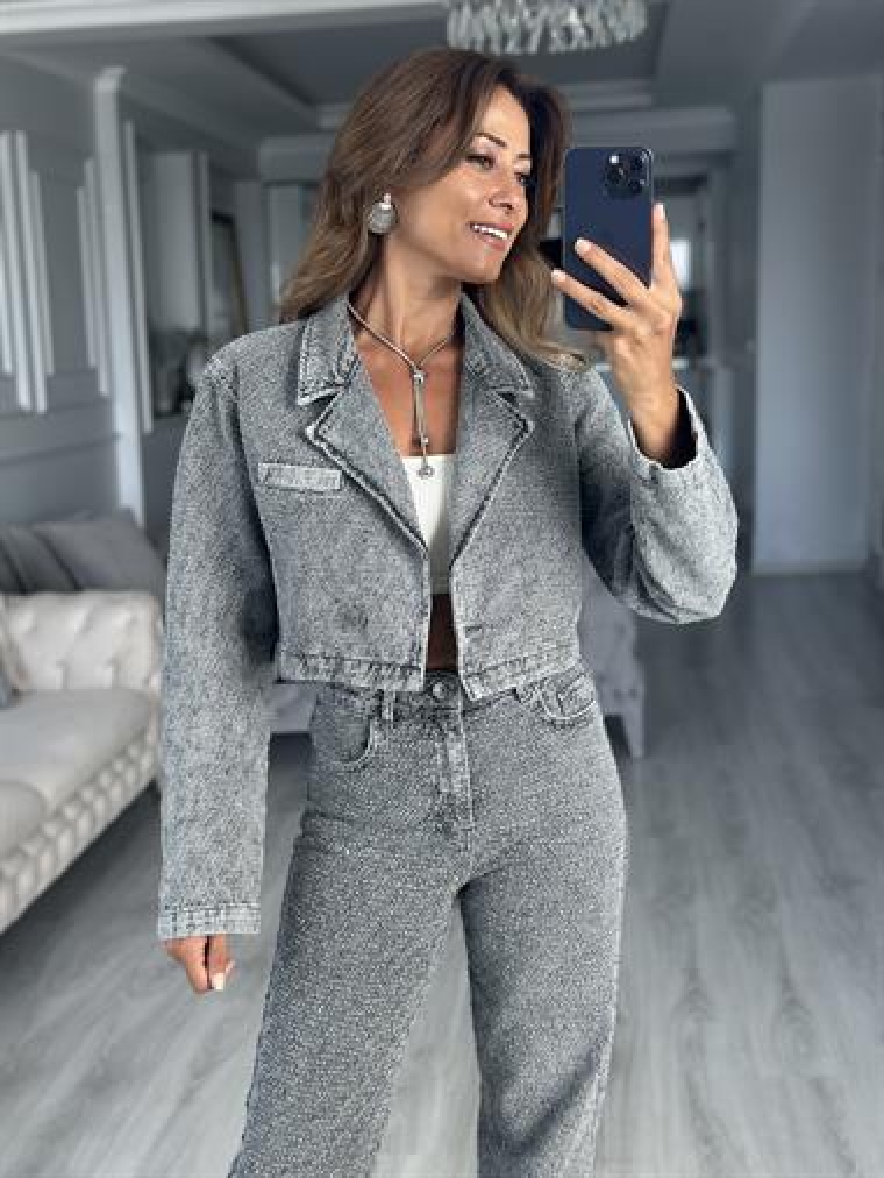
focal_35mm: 48
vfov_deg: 39.6
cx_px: 442
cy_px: 589
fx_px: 1633
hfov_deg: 30.3
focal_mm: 6.86
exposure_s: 1/164
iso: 125
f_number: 1.78
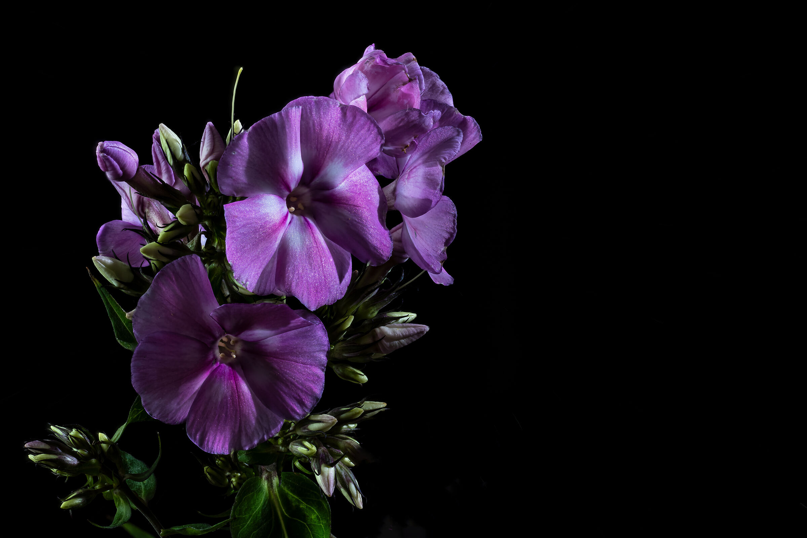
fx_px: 2354
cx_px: 404
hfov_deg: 19.5
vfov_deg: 13.0
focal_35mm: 105
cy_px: 269
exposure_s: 1/4
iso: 100
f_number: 14
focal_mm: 105
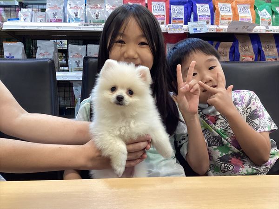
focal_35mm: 31
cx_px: 140
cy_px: 104
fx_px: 250
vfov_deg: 45.4
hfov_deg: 58.4
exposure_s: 1/60
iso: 200
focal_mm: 3.3
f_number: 2.4
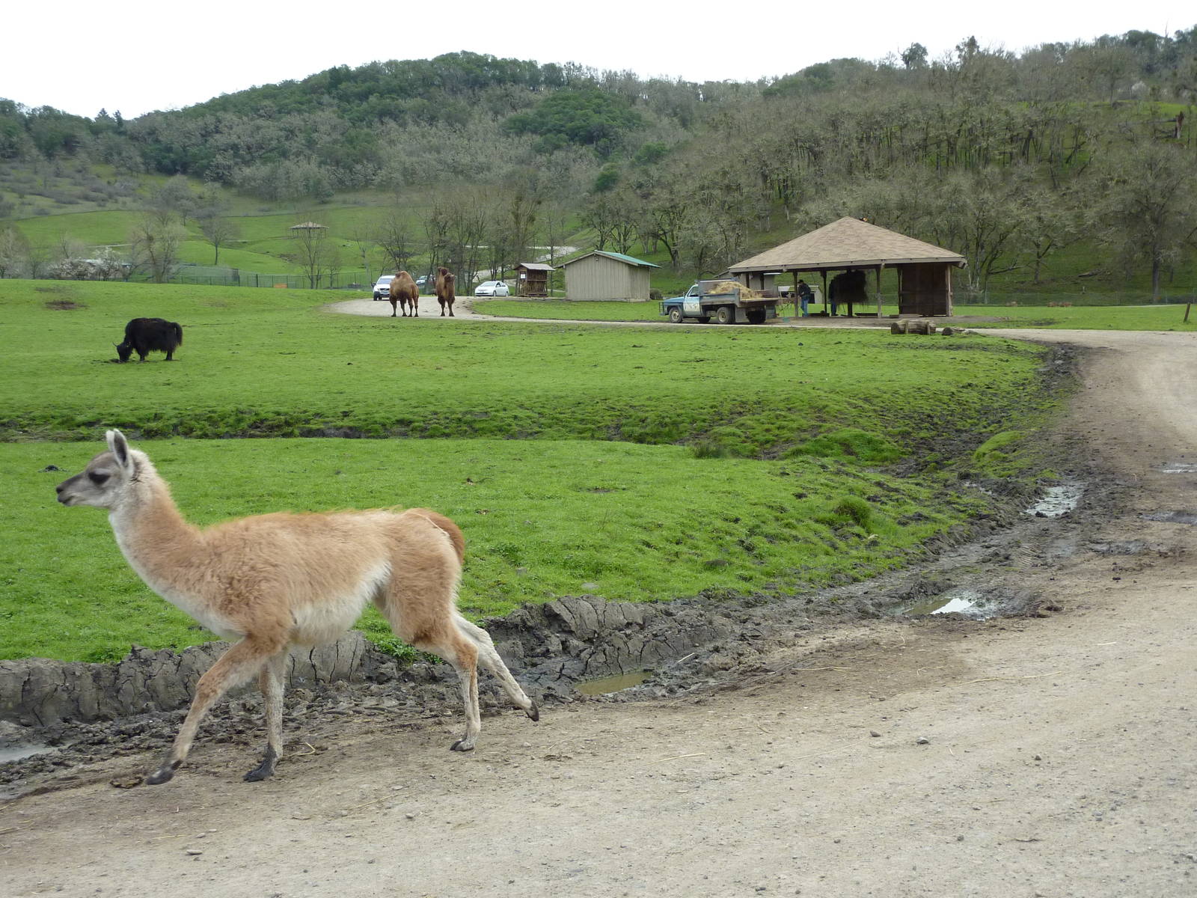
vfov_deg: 32.2
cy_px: 449
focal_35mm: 45
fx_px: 1556
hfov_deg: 42.1
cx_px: 598
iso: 200
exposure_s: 1/500
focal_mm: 7.3
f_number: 3.7
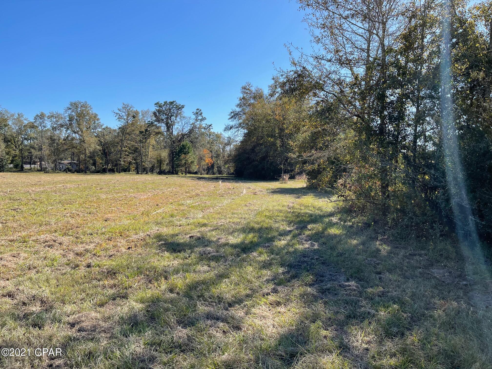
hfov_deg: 67.3
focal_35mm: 26
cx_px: 246
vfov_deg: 53.1
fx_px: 370
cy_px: 184
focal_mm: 5.1
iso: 32
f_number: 1.6
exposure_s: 1/3165
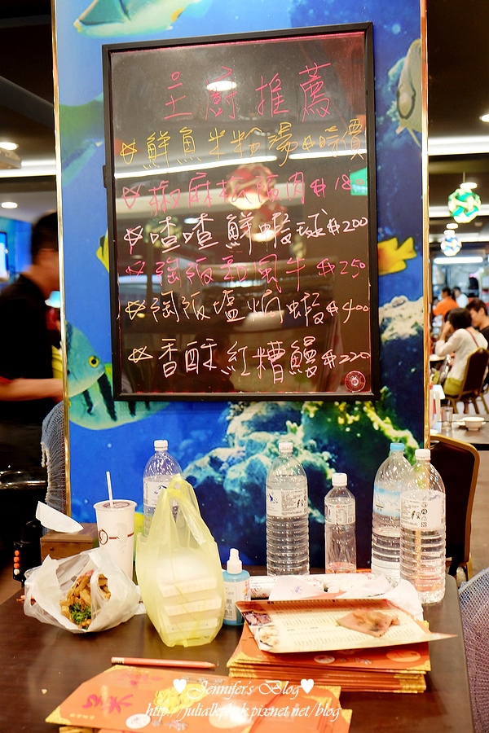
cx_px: 244
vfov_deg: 46.4
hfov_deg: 31.9
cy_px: 366
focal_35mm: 42
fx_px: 856
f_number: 3.2
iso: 800
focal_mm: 27.7
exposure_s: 1/25
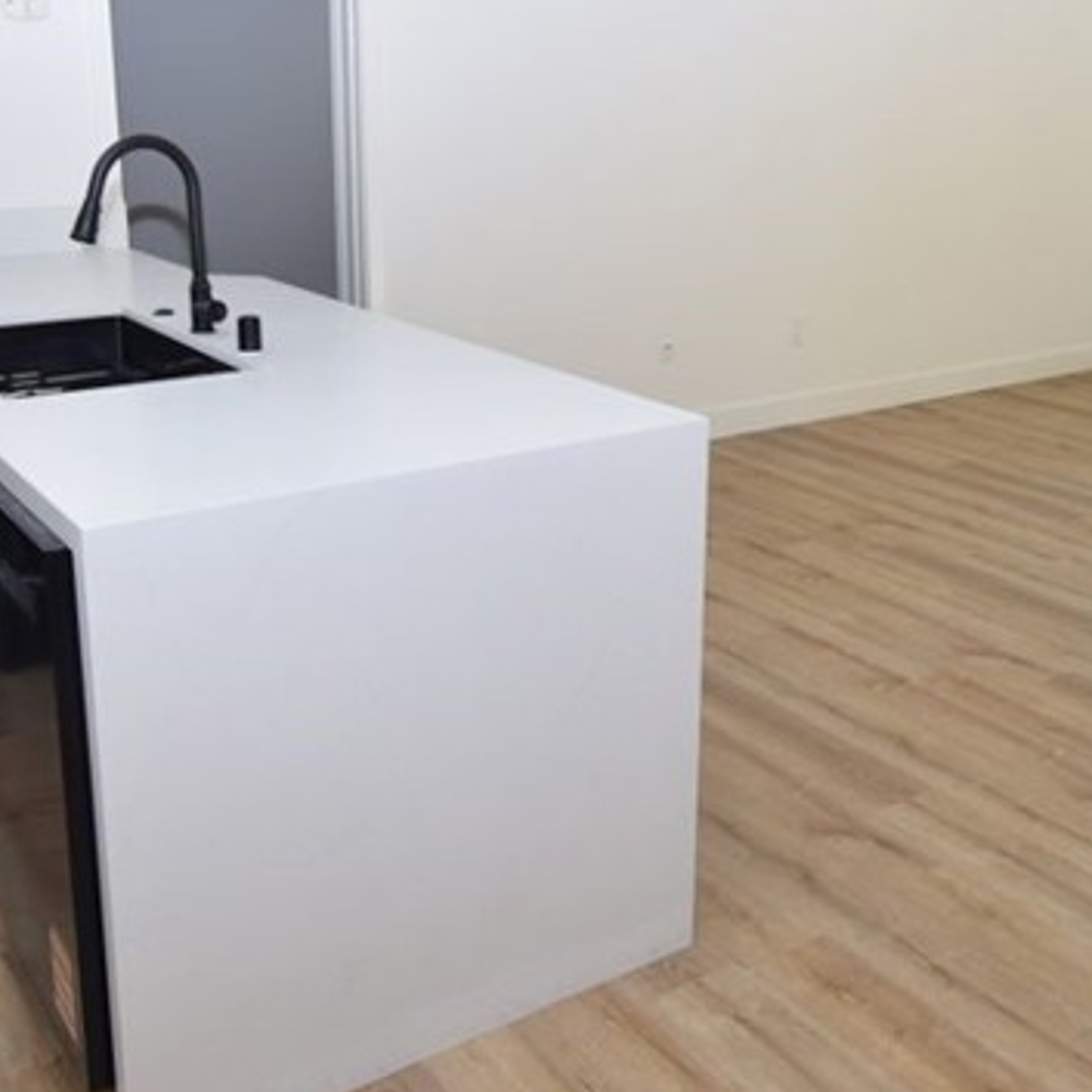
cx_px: 532
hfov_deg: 44.9
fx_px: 1321
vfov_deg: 44.6
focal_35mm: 37
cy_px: 425
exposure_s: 1/200
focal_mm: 10
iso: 400
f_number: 7.1
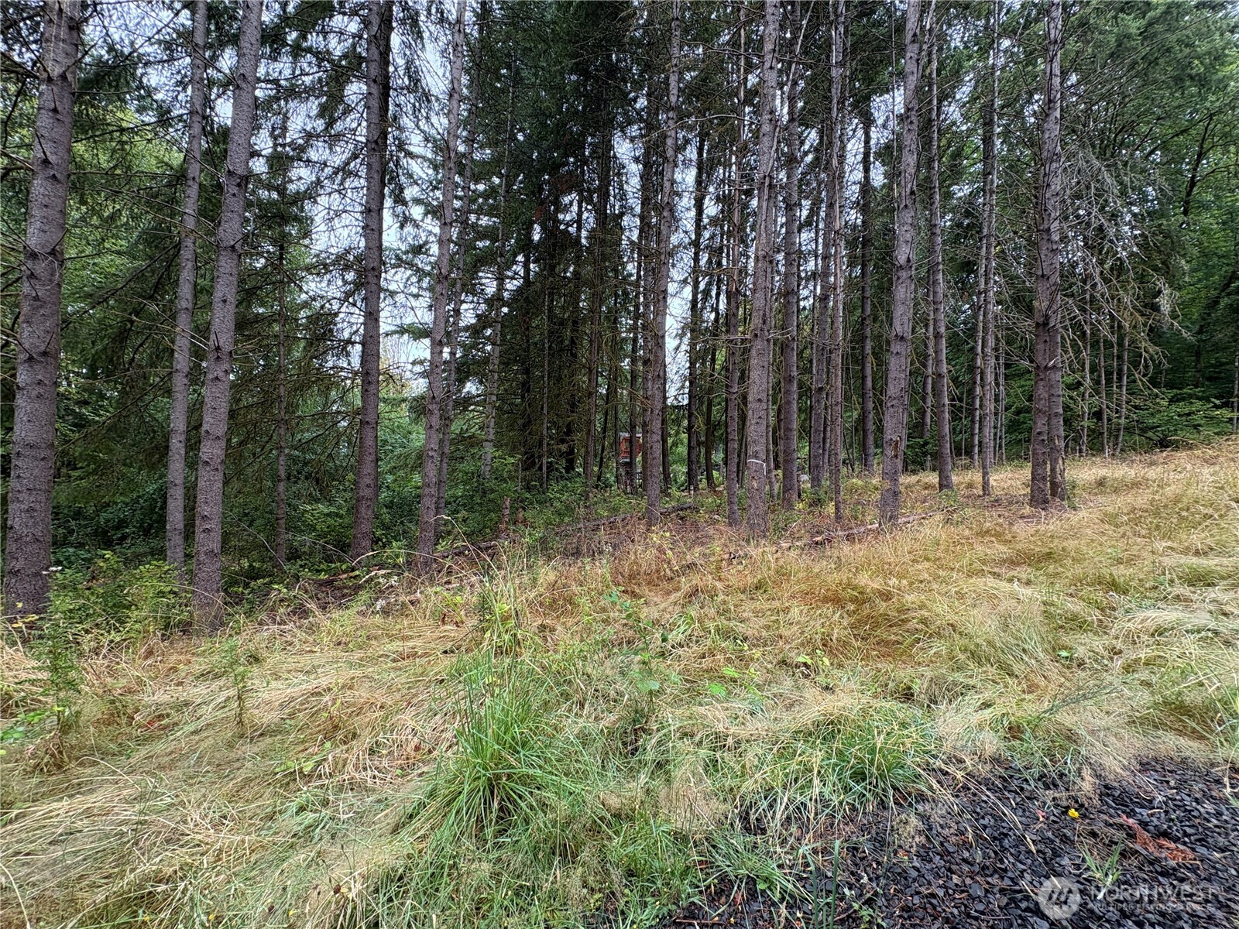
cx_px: 620
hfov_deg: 102.1
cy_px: 464
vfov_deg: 85.7
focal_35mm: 14
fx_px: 501
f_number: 2.2
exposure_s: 1/132
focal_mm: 2.22
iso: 80
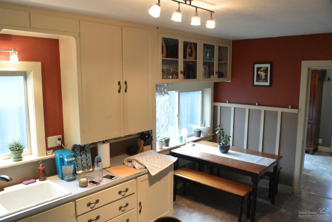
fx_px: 267
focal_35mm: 29
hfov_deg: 63.7
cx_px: 166
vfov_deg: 45.0
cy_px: 111
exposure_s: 1/30
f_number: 4.5
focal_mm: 10.9
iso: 900
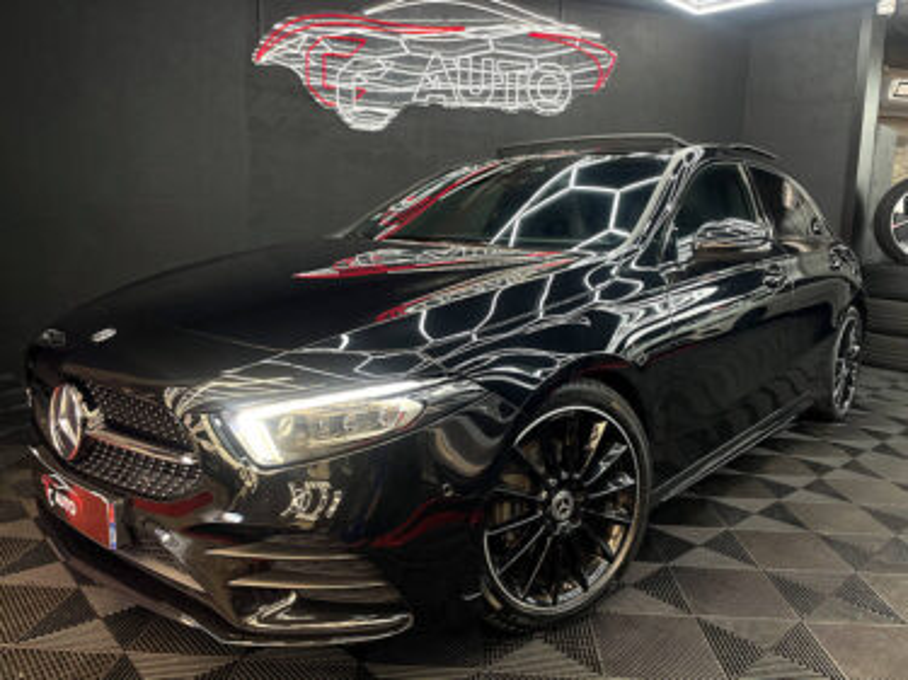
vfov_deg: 53.0
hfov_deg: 67.3
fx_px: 682
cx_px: 454
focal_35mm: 26
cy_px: 340
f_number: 1.6
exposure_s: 1/100
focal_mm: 4.2
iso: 80
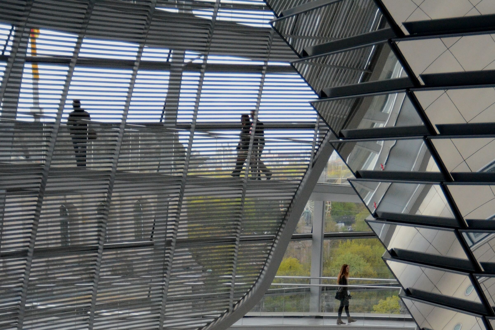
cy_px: 165
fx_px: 722
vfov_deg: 25.8
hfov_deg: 37.9
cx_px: 248
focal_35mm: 52
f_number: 4.5
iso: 3200
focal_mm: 35
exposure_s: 1/6400
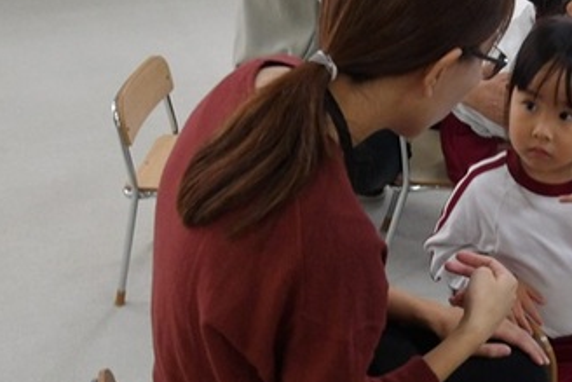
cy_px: 269
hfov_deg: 28.7
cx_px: 436
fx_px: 1097
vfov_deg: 19.7
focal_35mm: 69
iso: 430
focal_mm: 6.1
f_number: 3.3
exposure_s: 1/60
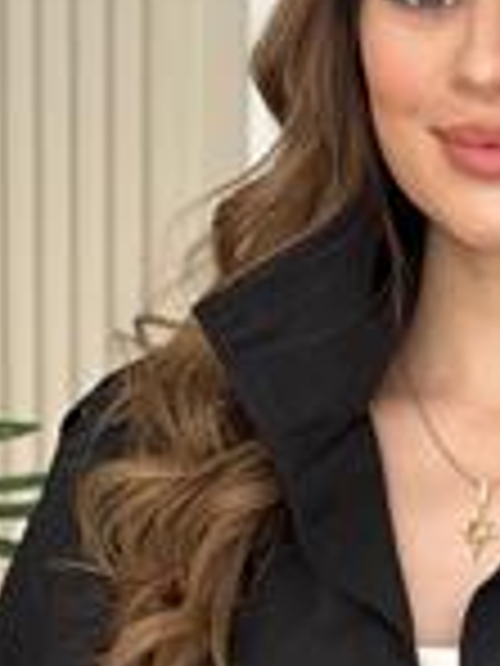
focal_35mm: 173
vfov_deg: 11.2
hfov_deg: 8.5
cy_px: 808
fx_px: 3332
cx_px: 527
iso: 80
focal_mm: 6.86
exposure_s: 1/221
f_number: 1.78
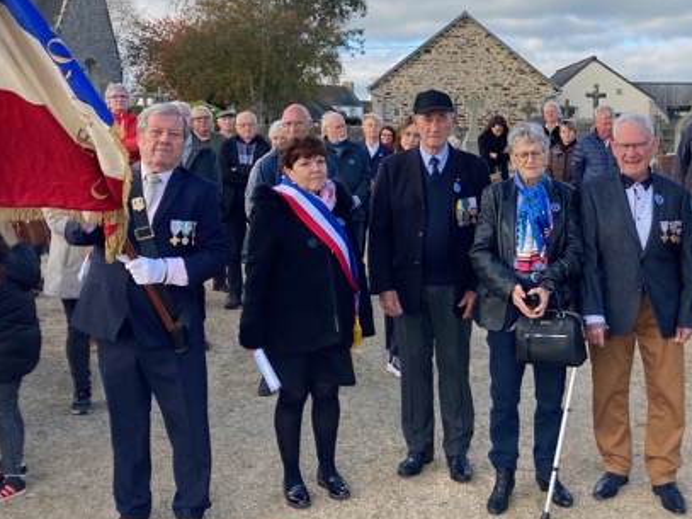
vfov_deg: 32.8
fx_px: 879
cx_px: 515
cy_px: 209
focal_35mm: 44
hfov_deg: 41.7
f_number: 1.8
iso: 20
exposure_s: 1/676
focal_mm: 3.99
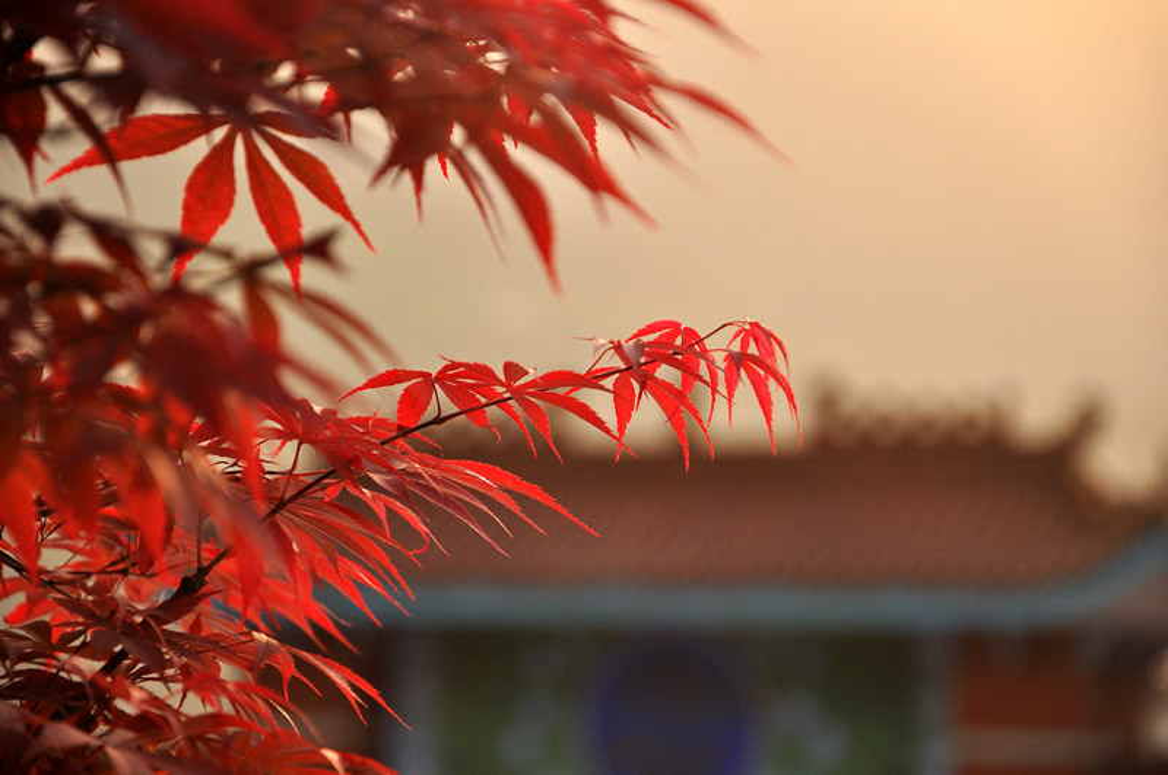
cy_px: 388
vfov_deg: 8.7
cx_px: 584
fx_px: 5103
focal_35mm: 158
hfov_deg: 13.1
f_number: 5.6
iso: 360
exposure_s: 1/60
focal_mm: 105
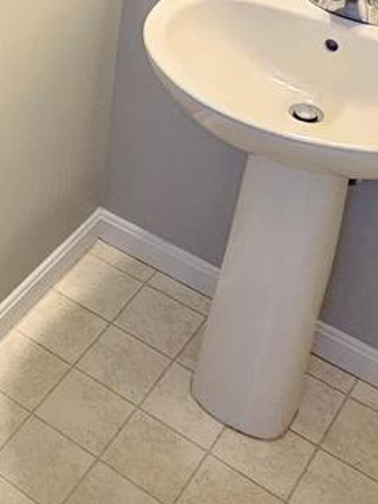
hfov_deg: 21.2
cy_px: -24
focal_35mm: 63
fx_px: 917
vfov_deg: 28.4
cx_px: -108
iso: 160
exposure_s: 1/60
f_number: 2.2
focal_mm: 2.2
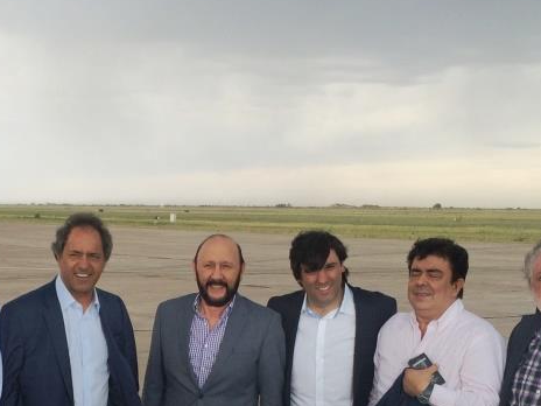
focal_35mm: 64
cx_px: 120
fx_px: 1000
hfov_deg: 29.7
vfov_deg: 21.9
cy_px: 430
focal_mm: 4.15
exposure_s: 1/120
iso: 40
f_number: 2.2
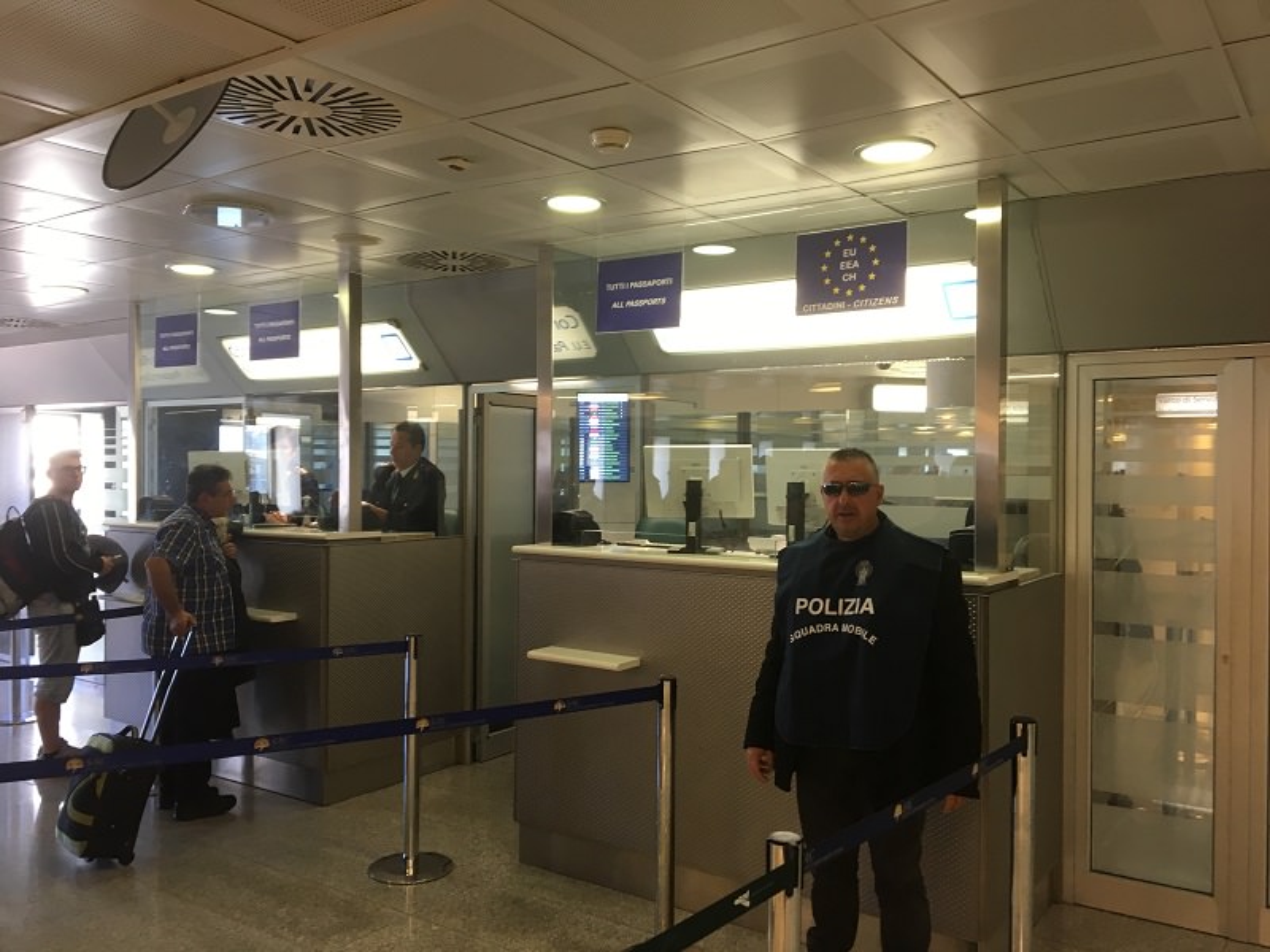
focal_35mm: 29
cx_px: 635
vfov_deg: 48.2
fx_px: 1064
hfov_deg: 61.7
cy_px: 476
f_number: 2.2
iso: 80
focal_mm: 4.15
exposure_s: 1/33
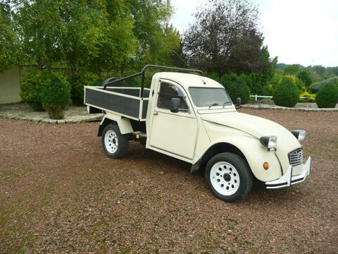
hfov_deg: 63.4
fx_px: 273
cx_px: 169
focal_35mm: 28
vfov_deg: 49.7
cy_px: 127
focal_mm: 4.6
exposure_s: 1/125
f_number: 3.3
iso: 100
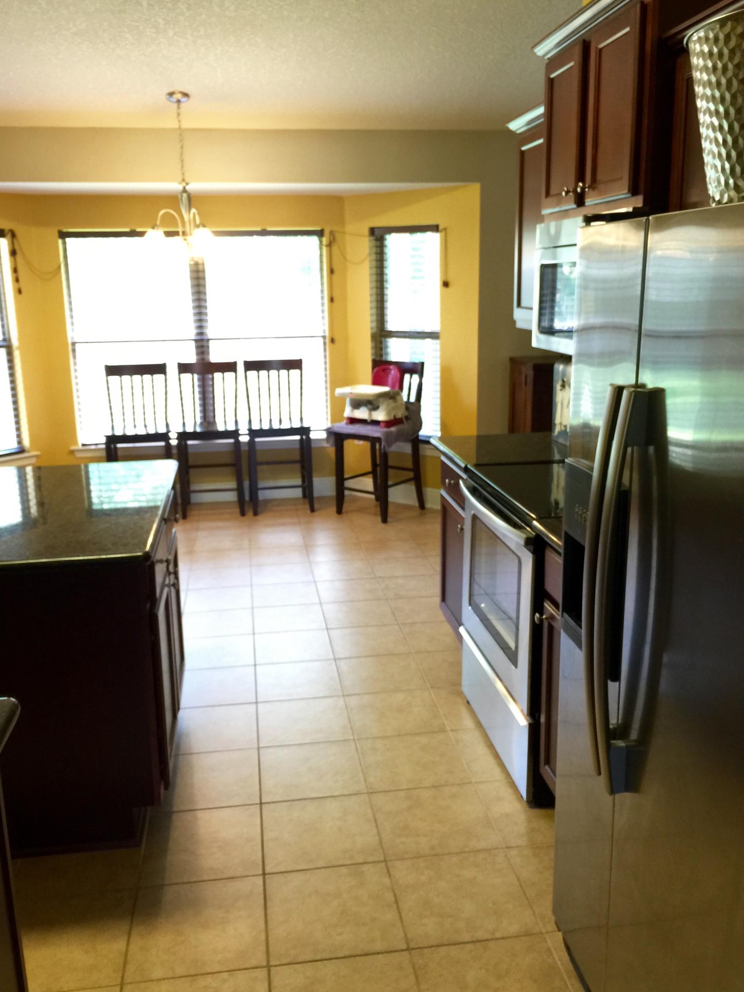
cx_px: 373
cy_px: 491
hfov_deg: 46.8
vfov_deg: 60.0
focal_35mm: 30
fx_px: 860
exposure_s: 1/15
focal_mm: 4.15
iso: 64
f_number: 2.2
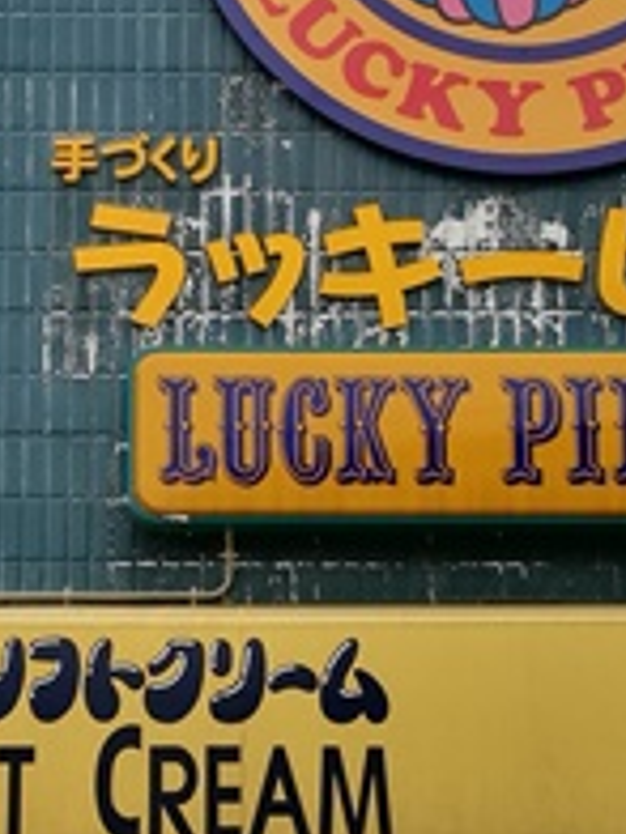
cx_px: 192
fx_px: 2387
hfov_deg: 14.9
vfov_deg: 19.8
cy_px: 566
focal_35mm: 99
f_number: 2.2
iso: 50
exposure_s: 1/929
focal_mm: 4.5
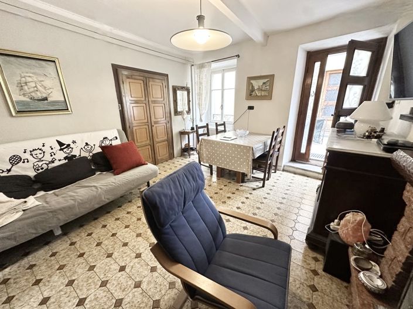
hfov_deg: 102.1
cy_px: 154
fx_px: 167
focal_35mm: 14
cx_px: 206
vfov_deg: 85.6
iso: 320
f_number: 2.2
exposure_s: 1/60
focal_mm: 2.22
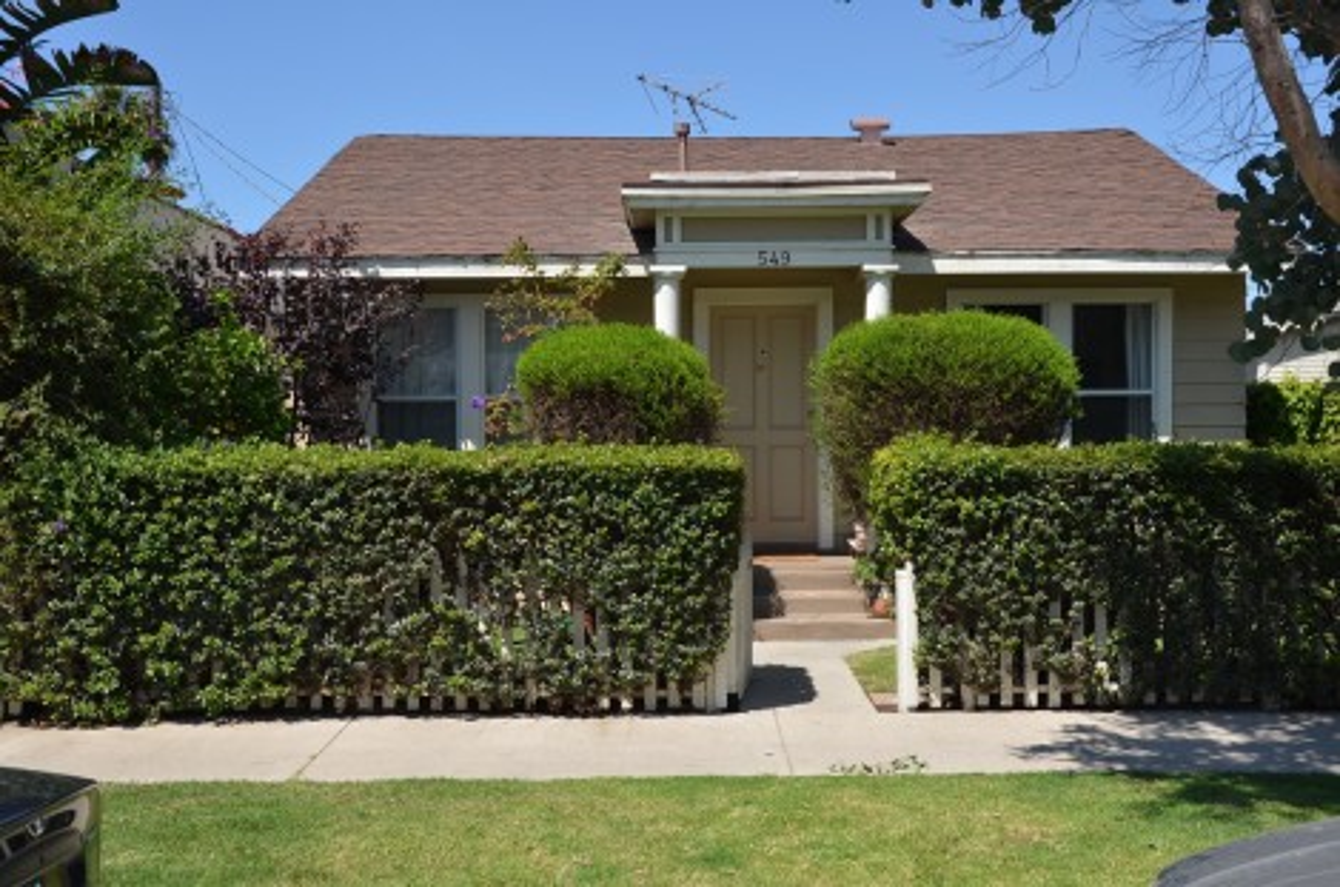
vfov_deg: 34.0
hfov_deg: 49.7
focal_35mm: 39
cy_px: 444
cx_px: 670
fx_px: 1448
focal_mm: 26
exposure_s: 1/250
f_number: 8
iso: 100
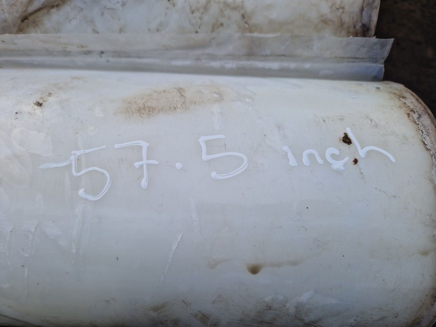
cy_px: 164
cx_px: 218
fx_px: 290
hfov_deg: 73.9
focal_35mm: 23
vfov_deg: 58.9
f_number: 1.8
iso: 50
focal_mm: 5.4
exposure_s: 1/394
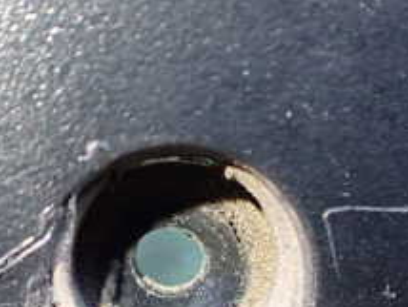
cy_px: 320
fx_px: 991
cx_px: 168
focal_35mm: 84
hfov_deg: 23.2
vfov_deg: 17.1
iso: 500
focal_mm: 5.4
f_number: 2.3
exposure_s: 1/125
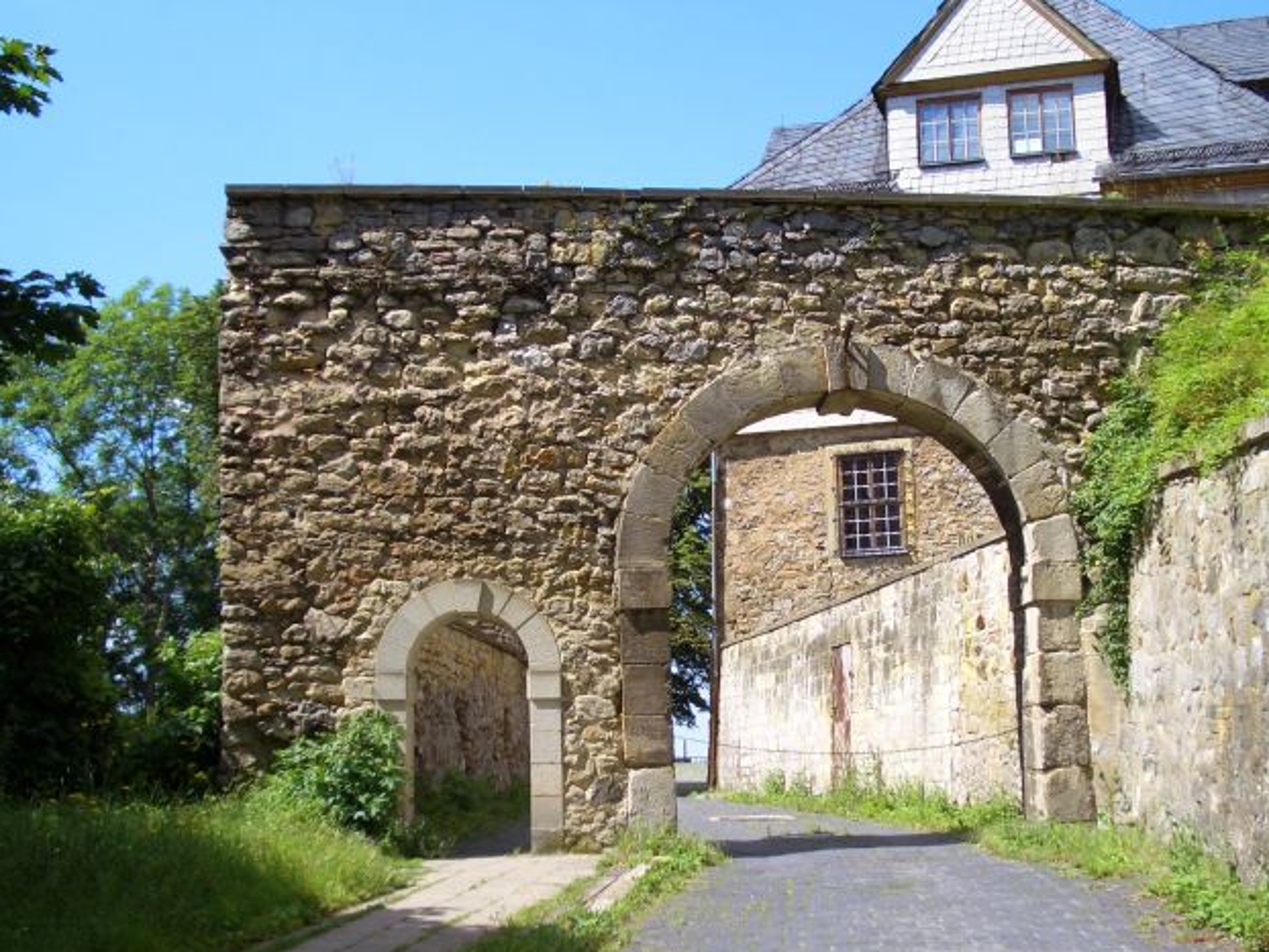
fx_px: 1650
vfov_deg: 32.2
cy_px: 479
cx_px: 781
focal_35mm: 45
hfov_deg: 41.8
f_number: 4.3
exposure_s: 1/250
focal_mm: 5.8
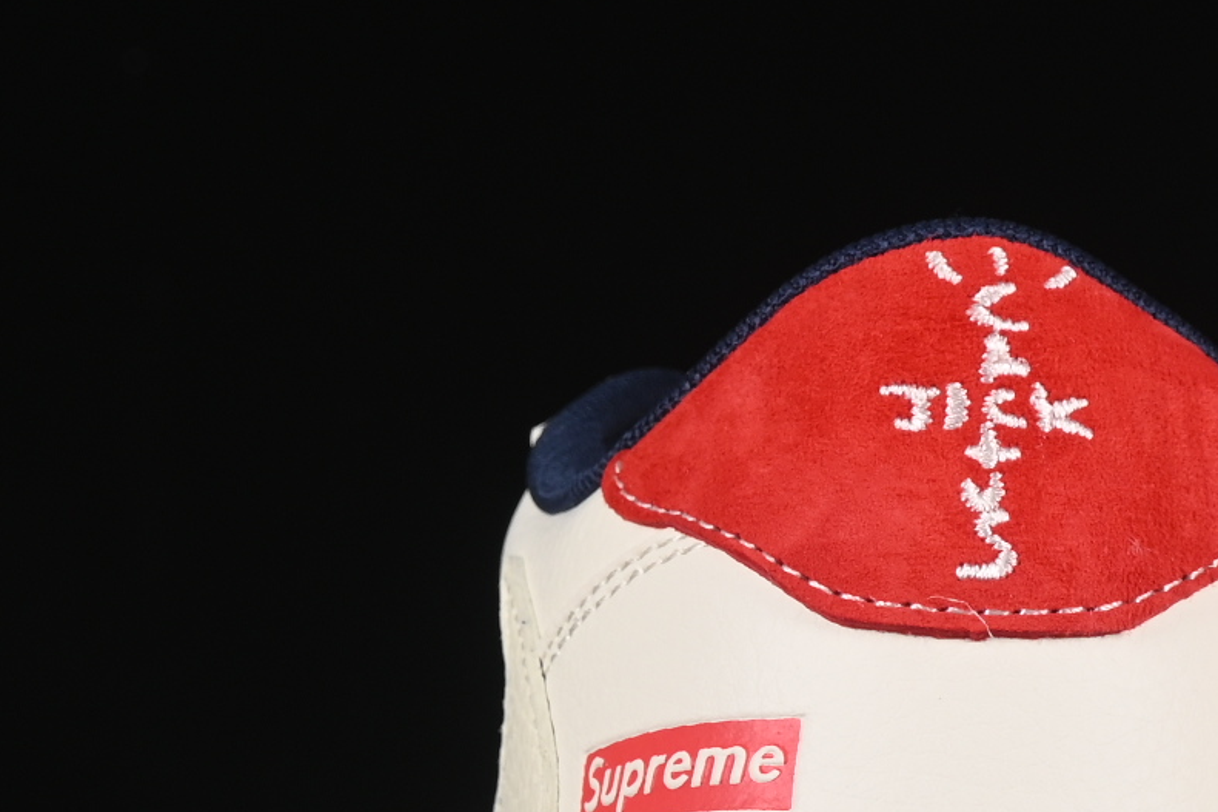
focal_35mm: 264
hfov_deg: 7.7
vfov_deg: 5.2
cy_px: 371
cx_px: 1418
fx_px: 8930
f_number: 8
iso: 160
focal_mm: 50
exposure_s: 1/80
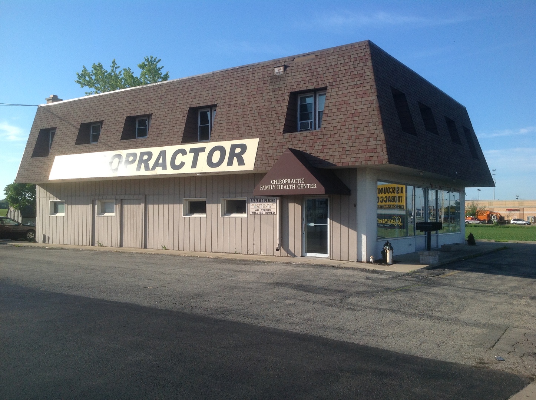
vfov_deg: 40.6
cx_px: 268
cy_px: 200
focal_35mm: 35
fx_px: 541
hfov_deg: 52.7
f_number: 2.4
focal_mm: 4.28
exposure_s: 1/1209
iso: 50
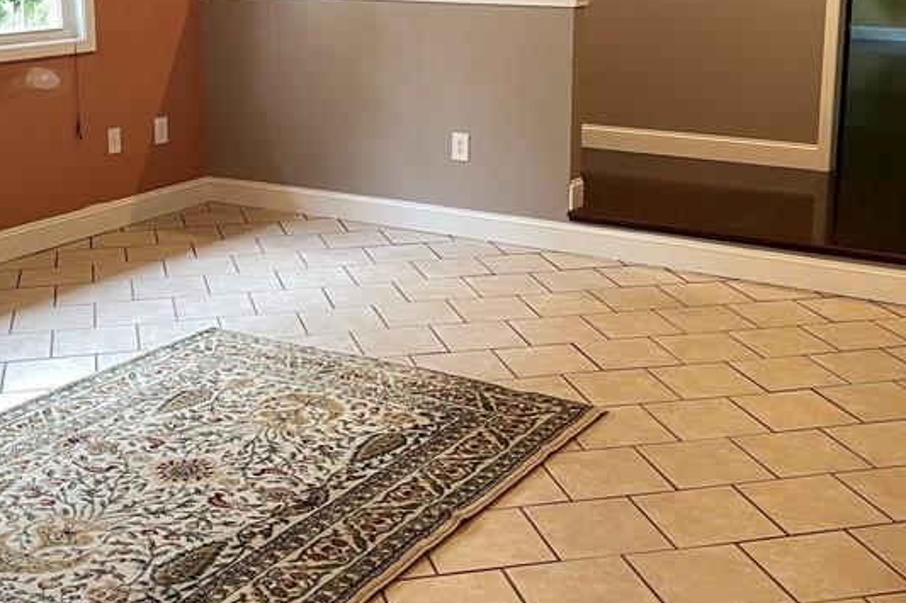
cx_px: 403
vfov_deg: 25.7
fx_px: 1308
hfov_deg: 38.2
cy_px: 153
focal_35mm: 52
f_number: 1.6
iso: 100
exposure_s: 1/60
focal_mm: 5.1
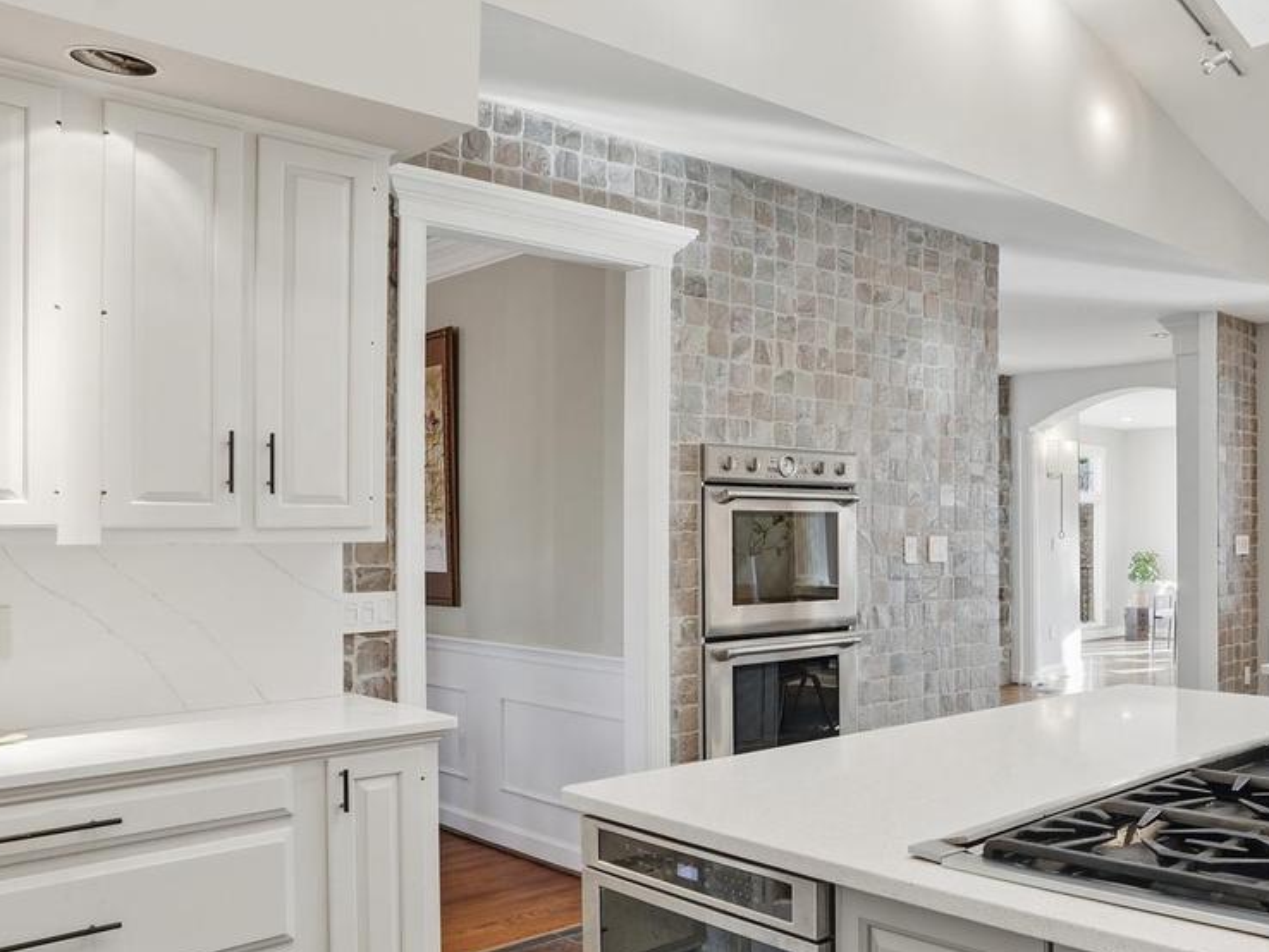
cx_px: 1018
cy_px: 519
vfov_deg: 46.8
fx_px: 1100
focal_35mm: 30
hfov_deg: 55.6
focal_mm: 16
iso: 400
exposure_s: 1/125
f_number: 8
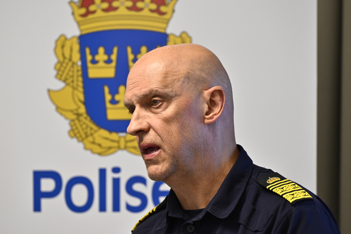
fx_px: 1949
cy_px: 117
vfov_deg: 6.9
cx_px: 176
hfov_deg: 10.3
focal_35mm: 200
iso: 2500
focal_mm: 200
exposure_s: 1/320
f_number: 4
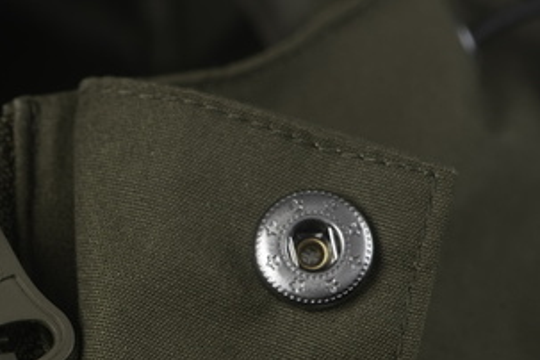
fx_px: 3120
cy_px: 269
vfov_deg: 6.6
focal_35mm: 208
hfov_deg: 9.8
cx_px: 7
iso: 100
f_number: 13
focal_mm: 105
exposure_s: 1/160
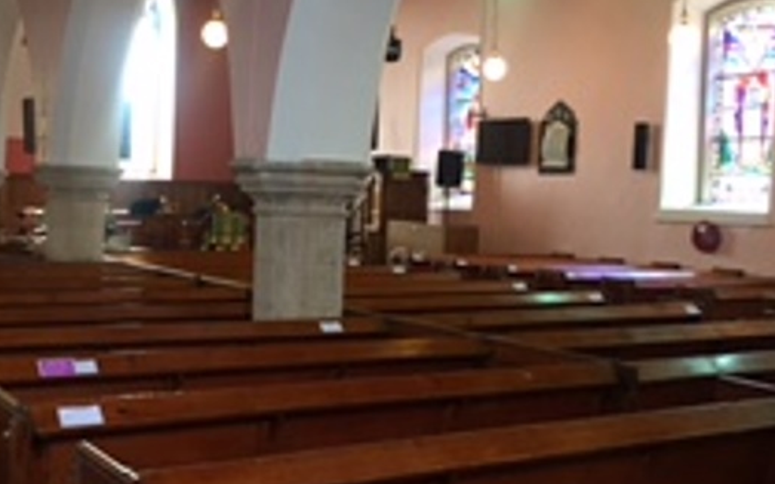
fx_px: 993
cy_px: 222
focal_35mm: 47
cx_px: 325
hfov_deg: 42.5
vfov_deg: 27.4
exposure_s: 1/33
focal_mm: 4.15
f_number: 2.2
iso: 125
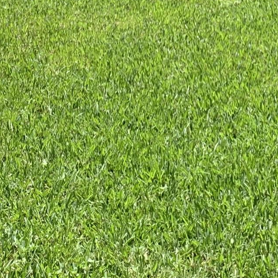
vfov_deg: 14.7
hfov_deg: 16.1
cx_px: 190
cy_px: -171
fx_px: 981
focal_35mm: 108
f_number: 1.8
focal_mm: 4.25
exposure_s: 1/1350
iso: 25
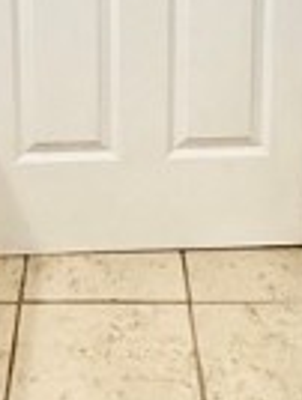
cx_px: 102
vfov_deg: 22.0
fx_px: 928
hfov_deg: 18.4
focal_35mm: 80
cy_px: -113
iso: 200
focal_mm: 2.22
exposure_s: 1/120
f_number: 2.2
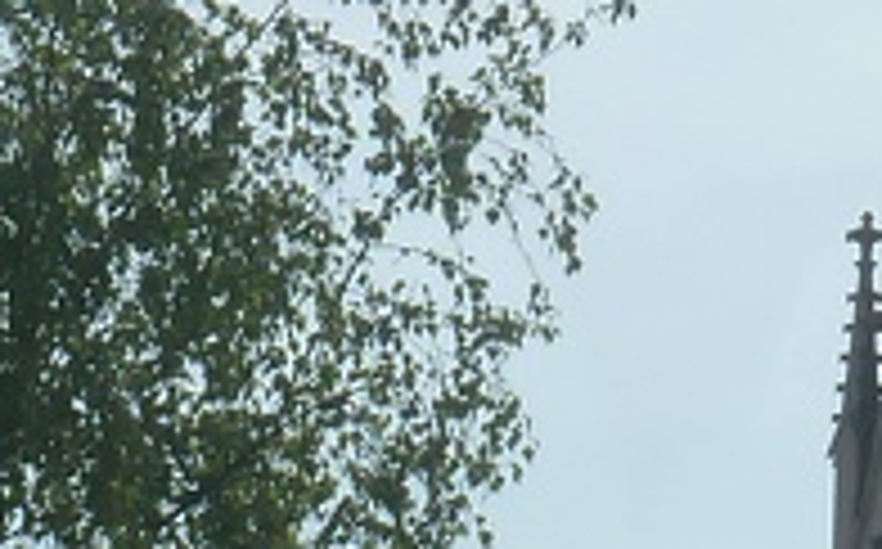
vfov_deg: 3.7
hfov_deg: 5.8
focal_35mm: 356
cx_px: 1395
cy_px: 608
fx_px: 8548
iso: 125
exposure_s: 1/800
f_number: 5.6
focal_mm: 13.7
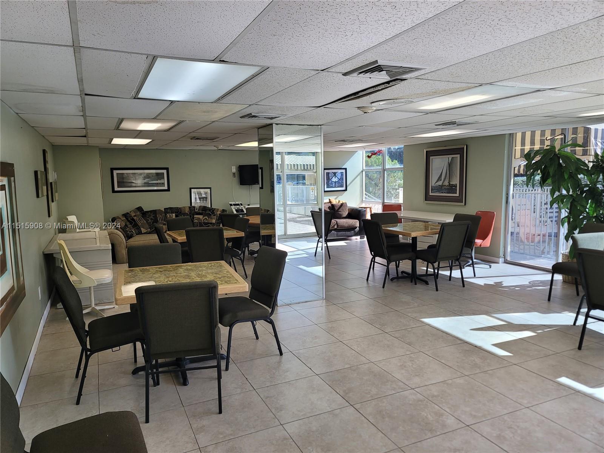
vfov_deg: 54.9
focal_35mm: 25
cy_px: 226
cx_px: 302
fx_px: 436
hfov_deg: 69.4
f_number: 1.8
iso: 64
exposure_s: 1/120
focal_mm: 7
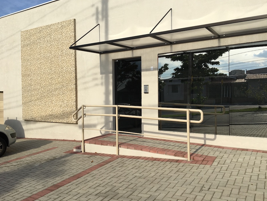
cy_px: 101
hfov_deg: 60.0
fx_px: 231
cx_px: 137
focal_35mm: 30
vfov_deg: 46.8
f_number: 2.2
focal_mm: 4.15
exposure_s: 1/1603
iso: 25
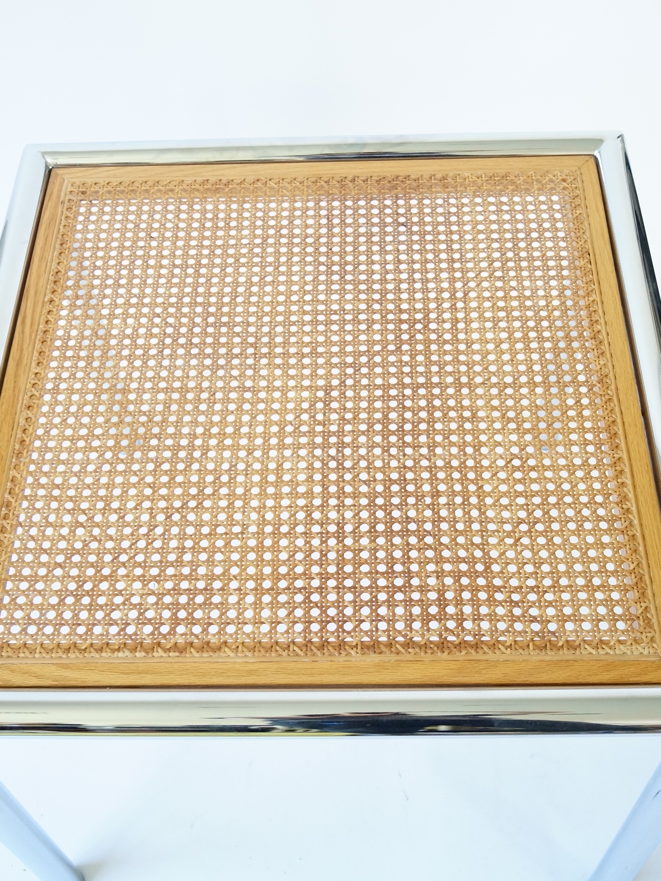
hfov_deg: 35.1
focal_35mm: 41
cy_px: 387
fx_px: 1044
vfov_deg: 45.7
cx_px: 327
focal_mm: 24
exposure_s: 1/60
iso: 1250
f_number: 4
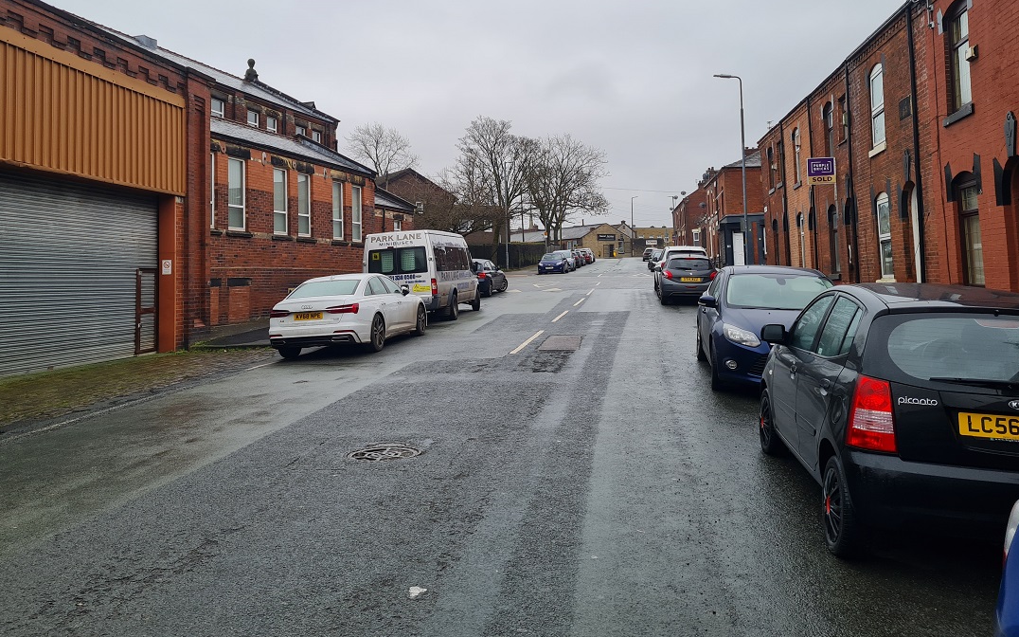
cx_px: 474
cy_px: 226
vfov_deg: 40.2
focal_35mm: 31
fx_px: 861
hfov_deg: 61.2
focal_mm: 5.4
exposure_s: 1/279
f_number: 1.8
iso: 50
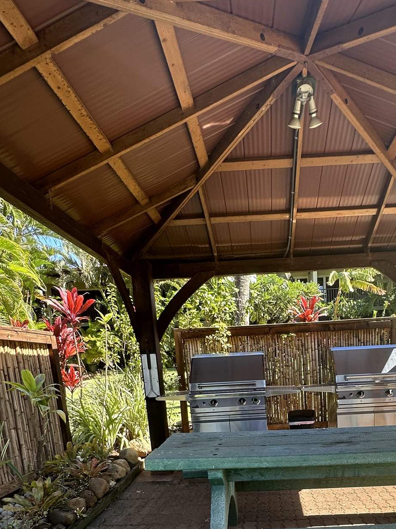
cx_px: 268
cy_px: 448
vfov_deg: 60.0
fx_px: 397
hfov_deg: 51.9
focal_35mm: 26
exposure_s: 1/211
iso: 40
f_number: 2.2
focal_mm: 2.22
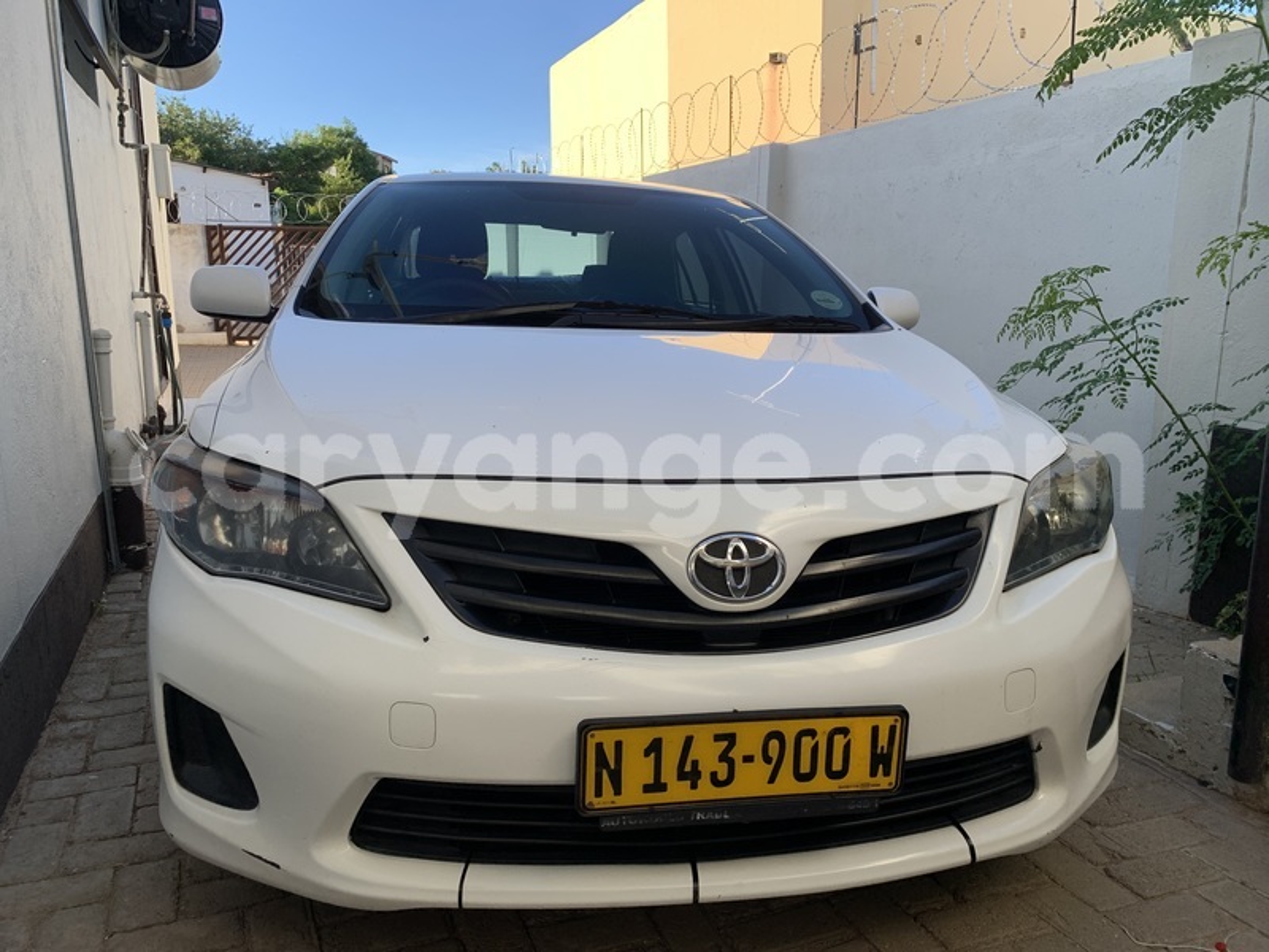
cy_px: 476
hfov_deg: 67.3
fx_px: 953
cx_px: 634
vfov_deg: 53.1
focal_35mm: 26
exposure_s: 1/457
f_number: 1.8
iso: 25
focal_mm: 4.25
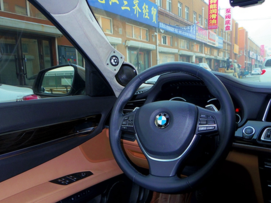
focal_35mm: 32
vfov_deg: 44.2
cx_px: 136
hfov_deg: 56.8
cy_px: 102
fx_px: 251
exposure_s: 1/60
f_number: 2.8
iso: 200
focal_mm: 5.9
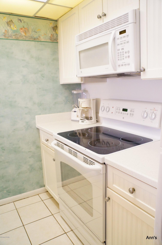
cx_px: 81
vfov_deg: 67.4
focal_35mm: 27
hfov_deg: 47.8
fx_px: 183
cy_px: 122
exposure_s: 1/60
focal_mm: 18
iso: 3200
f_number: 4
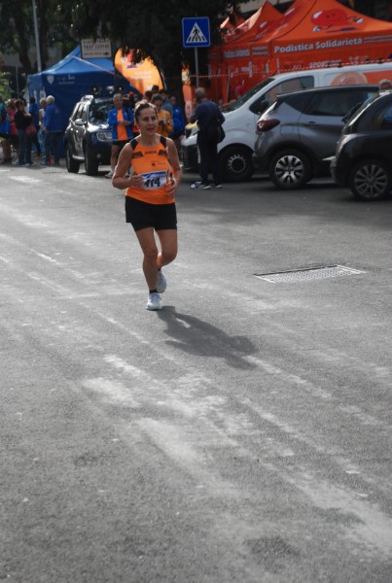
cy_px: 292
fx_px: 1706
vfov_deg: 19.4
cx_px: 196
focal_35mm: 105
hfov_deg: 13.1
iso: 1000
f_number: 6.3
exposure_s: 1/1600
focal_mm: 70
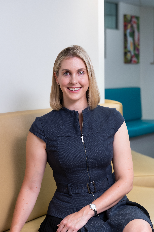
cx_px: 77
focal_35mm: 90
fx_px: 577
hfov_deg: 15.2
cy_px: 116
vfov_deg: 22.6
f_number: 6.3
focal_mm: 90
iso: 800
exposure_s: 1/20
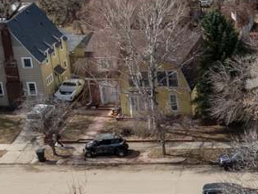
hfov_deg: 13.7
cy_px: 173
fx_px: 977
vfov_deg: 11.3
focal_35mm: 131
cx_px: 433
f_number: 7.1
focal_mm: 12.29
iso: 100
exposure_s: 1/320
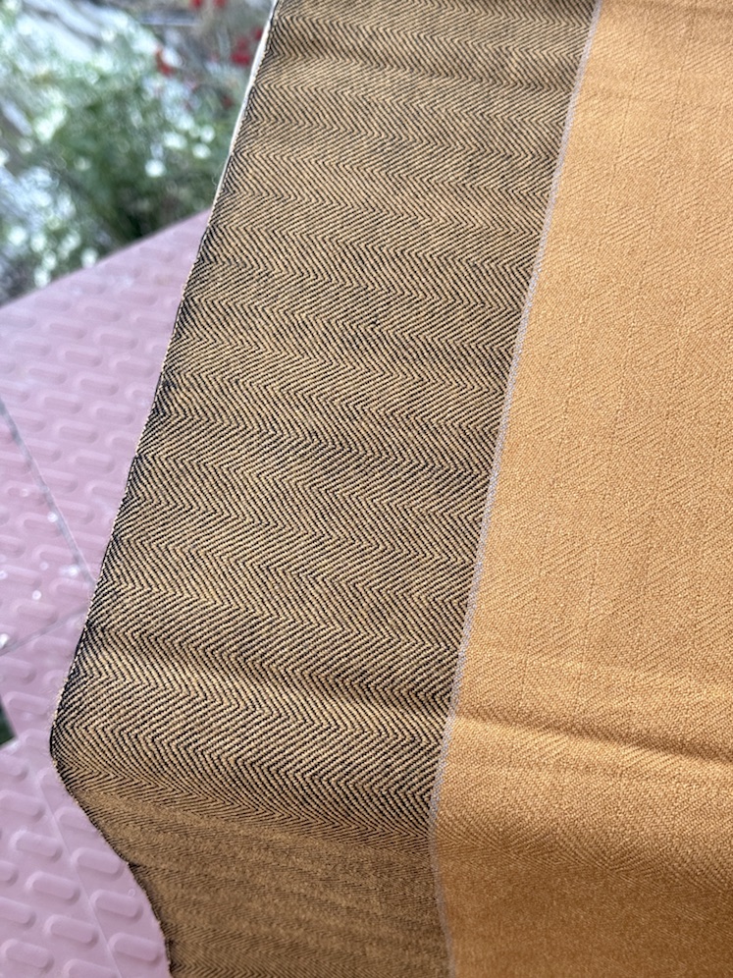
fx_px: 1355
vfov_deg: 39.7
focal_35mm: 48
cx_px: 366
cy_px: 489
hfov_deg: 30.3
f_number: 1.78
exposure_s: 1/142
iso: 64
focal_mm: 6.76
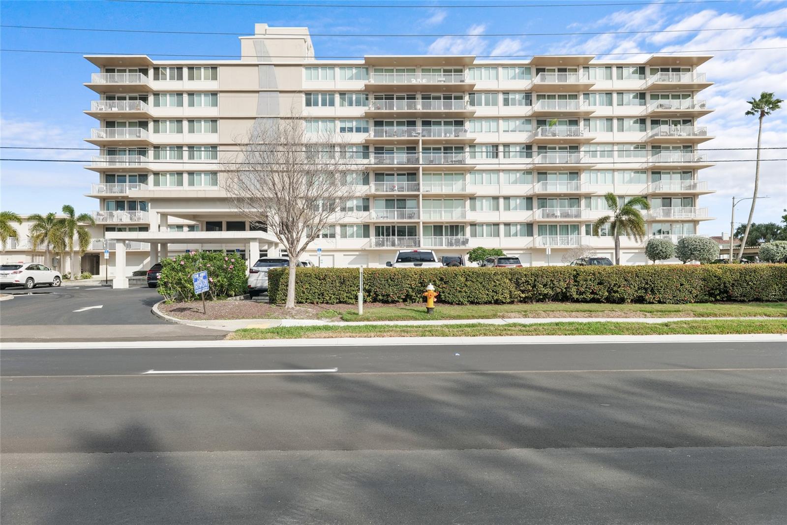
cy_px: 262
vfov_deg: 57.2
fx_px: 481
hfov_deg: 78.6
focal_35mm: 22
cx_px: 394
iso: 100
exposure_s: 1/160
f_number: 8
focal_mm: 22
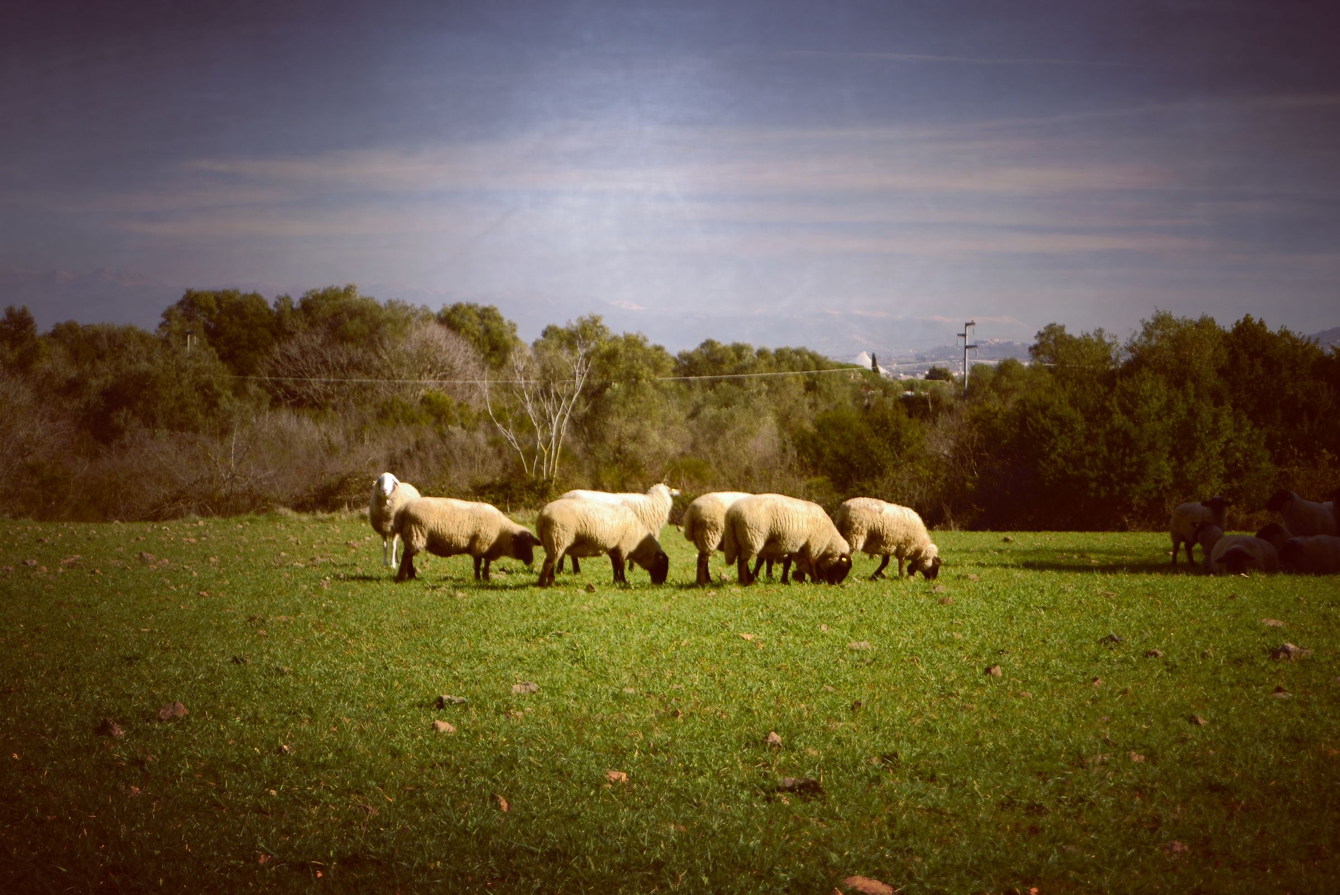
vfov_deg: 17.1
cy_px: 448
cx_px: 670
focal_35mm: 80
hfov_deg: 25.4
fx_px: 2979
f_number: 5.6
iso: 100
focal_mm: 80
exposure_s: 1/125
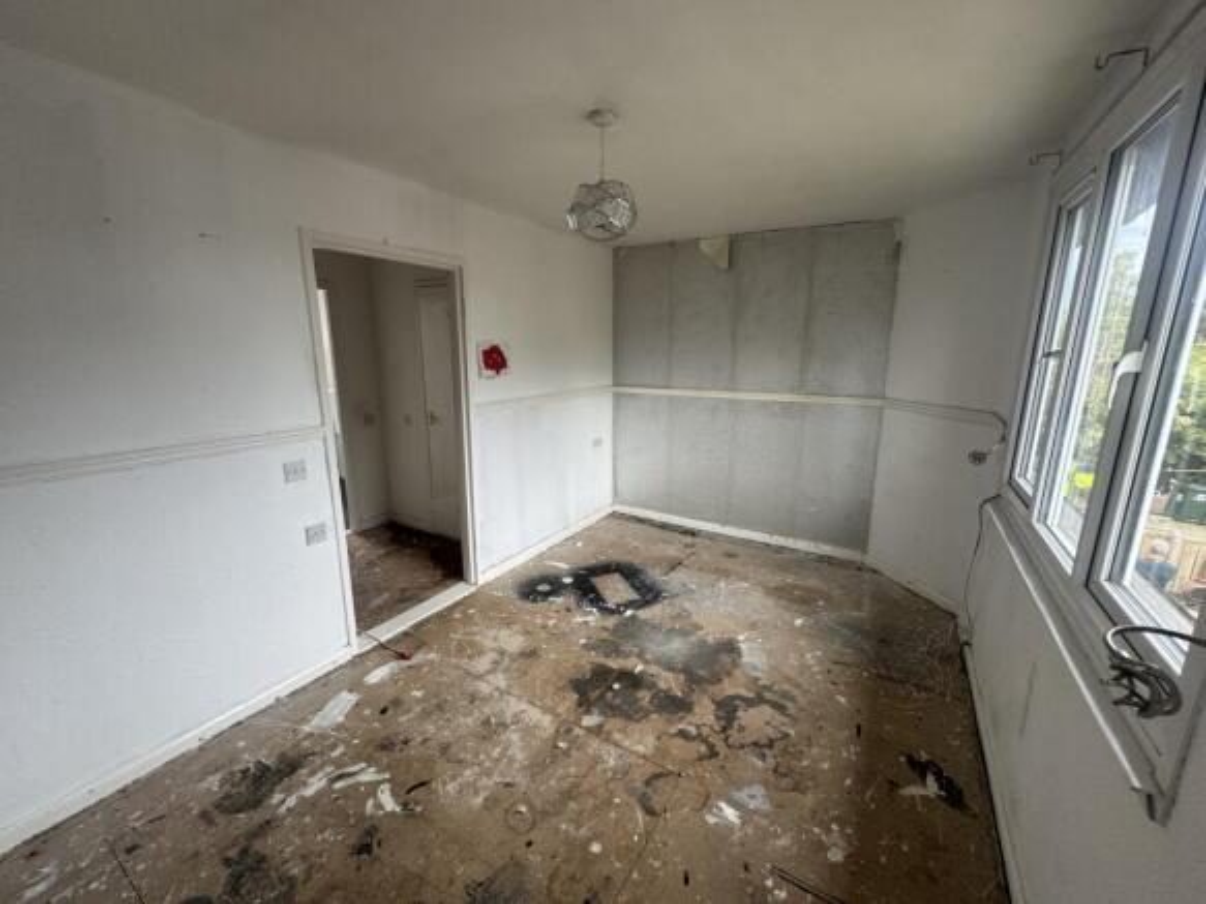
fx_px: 488
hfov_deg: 102.1
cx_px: 603
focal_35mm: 14
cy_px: 452
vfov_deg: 85.7
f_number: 2.2
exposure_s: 1/99
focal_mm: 2.22
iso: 100
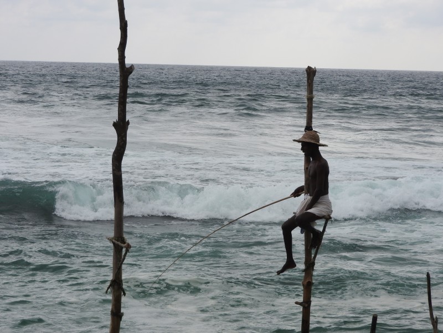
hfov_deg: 17.1
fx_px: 1472
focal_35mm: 115
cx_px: 222
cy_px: 166
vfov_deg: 12.9
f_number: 5
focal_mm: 20.6
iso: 100
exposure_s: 1/1000
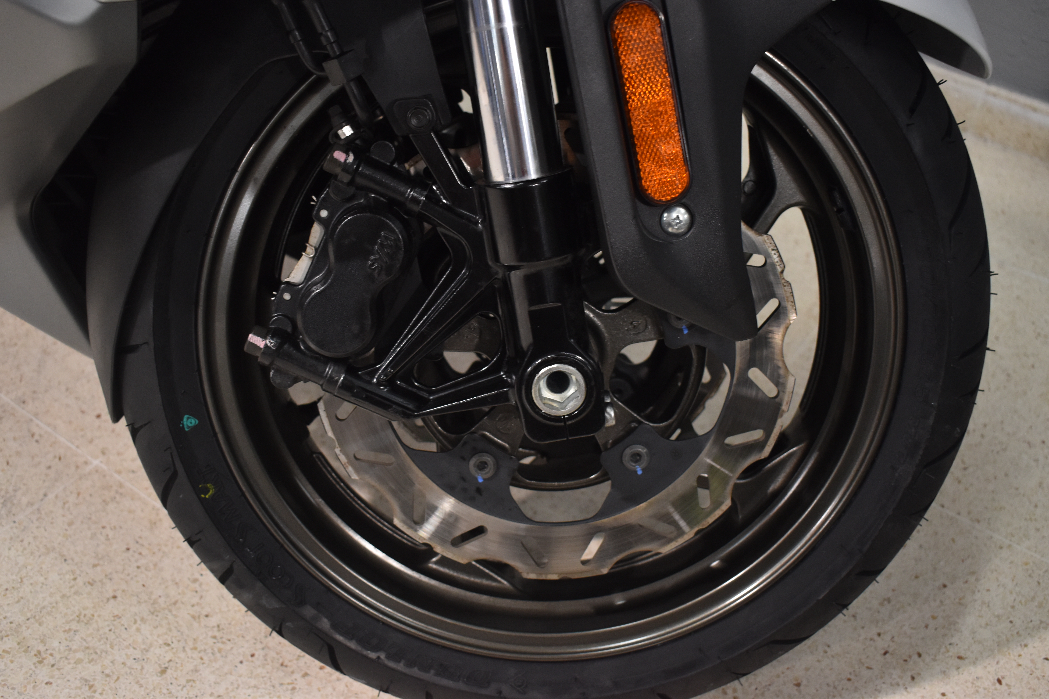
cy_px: 350
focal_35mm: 38
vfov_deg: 35.5
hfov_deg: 51.3
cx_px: 524
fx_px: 1093
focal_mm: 25
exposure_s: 1/50
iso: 800
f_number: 4
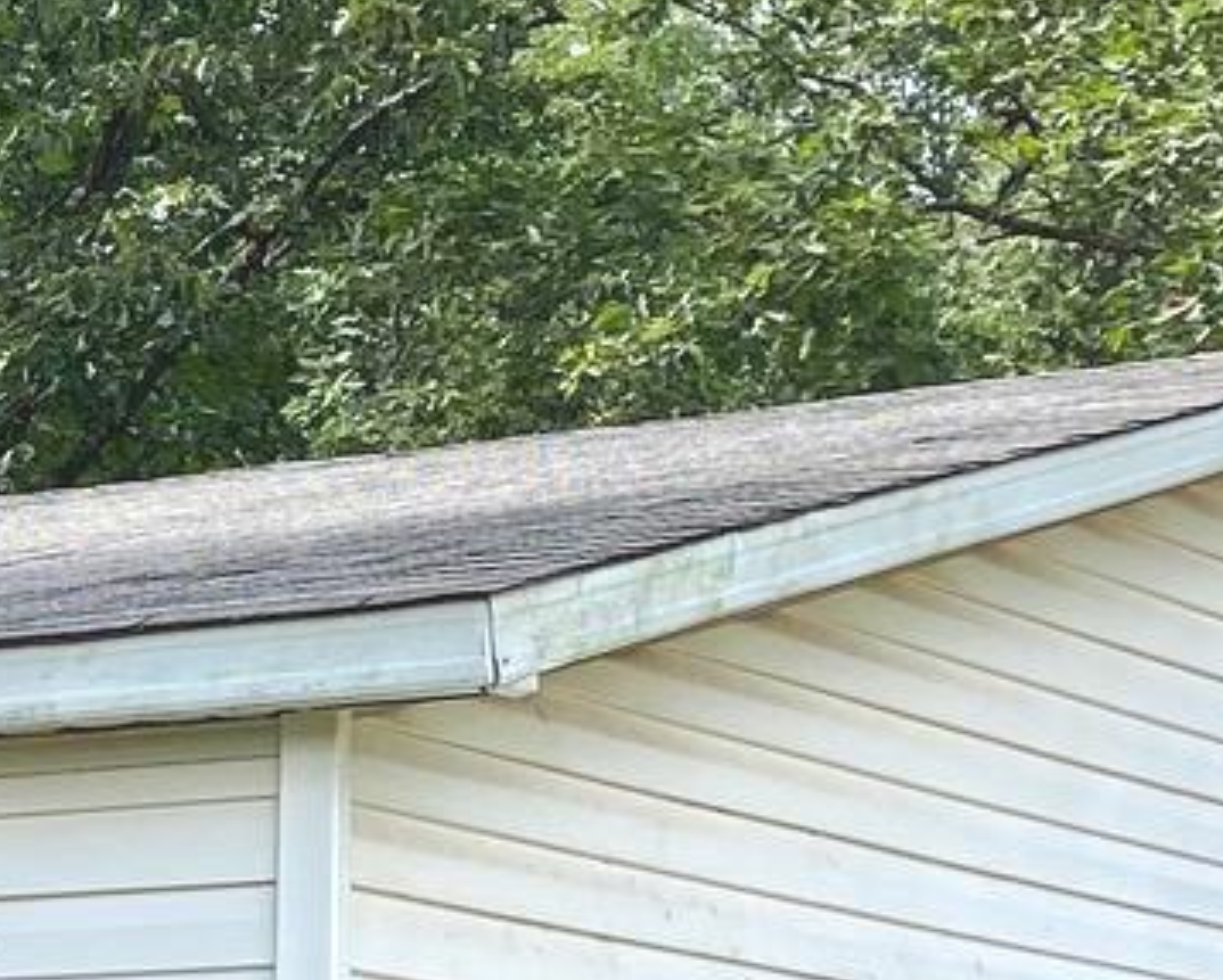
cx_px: -1660
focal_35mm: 145
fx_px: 5253
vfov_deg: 10.4
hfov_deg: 11.2
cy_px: 1311
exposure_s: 1/747
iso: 32
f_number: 1.8
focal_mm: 4.25
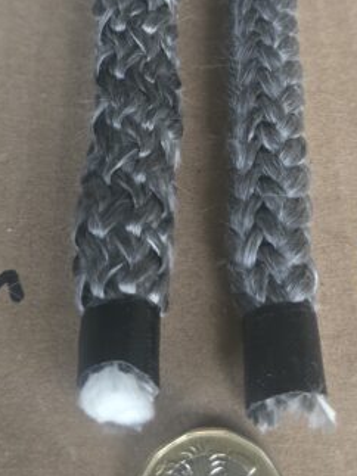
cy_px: 128
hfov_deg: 25.6
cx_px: 199
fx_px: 784
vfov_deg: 33.2
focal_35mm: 57
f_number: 1.7
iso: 1250
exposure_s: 1/60
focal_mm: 6.3
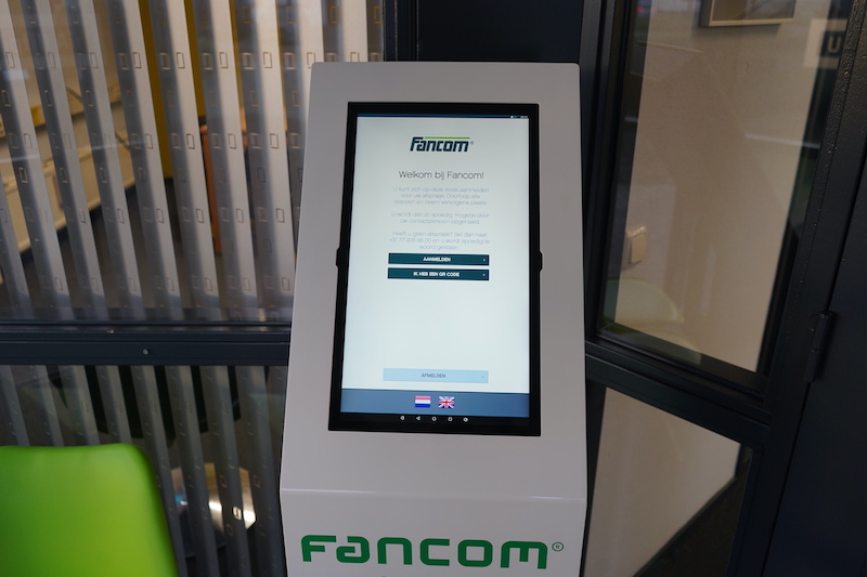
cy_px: 288
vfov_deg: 46.4
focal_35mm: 28
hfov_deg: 65.5
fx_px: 674
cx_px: 434
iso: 640
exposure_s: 1/160
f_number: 4
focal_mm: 28
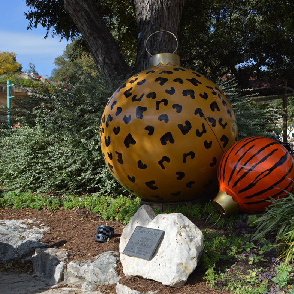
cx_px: 186
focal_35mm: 43
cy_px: 148
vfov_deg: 39.2
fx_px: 413
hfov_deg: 38.9
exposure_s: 1/250
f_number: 8
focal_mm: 22
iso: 100
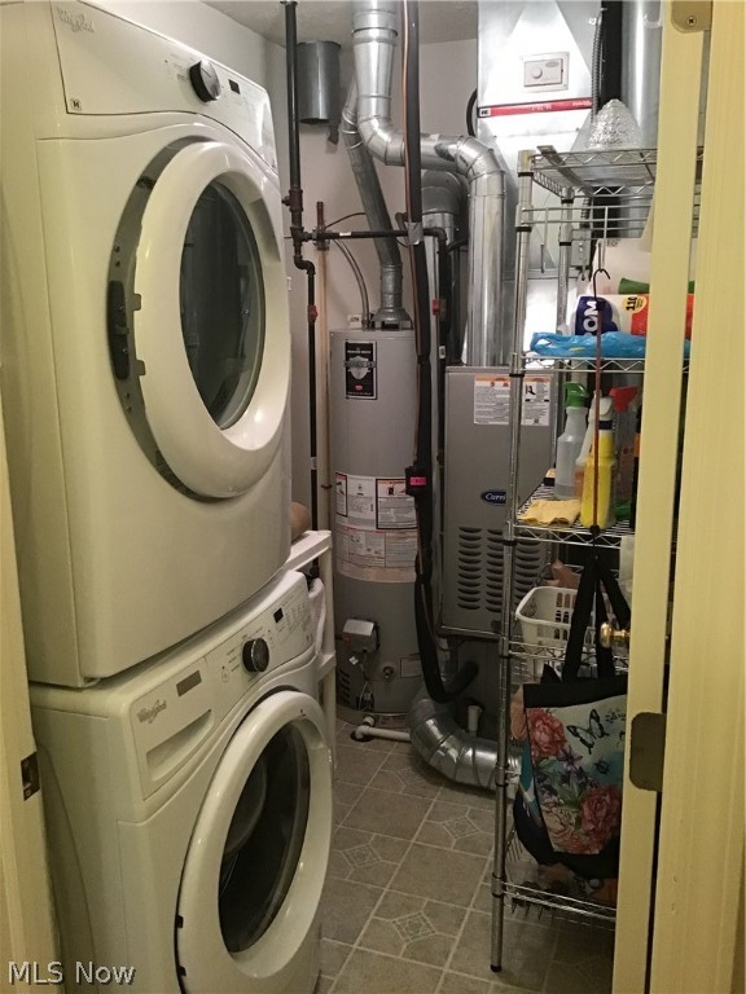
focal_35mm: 31
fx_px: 891
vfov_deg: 58.4
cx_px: 373
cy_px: 497
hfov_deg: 45.4
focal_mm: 3.3
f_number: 2.4
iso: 160
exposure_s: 1/30
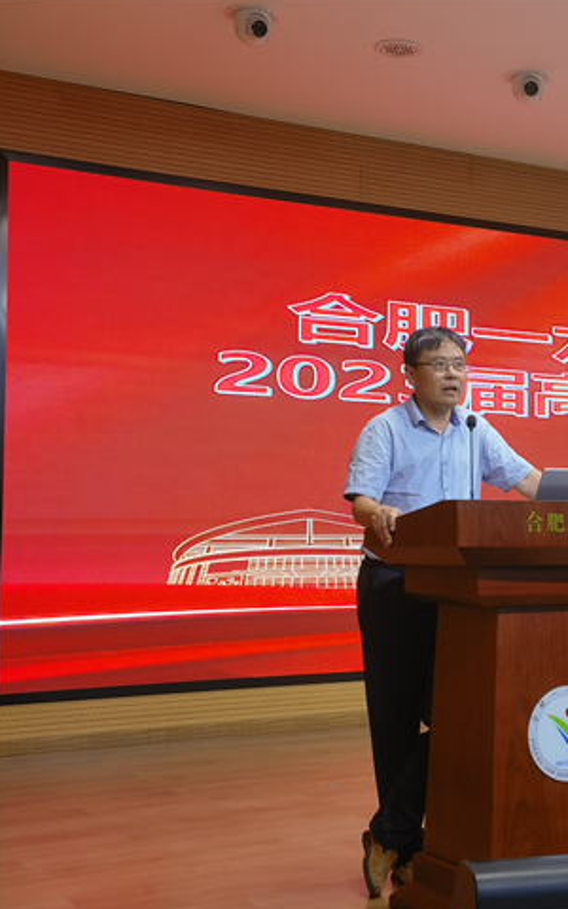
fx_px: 1387
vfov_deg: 36.3
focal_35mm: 56
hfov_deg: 22.2
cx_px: 581
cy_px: 455
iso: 50
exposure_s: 1/105
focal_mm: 6.67
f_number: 1.9
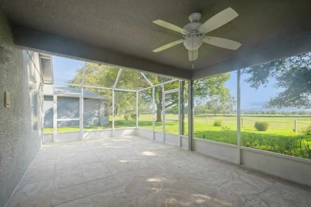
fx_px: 130
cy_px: 104
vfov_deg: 77.3
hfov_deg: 100.4
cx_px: 156
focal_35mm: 15
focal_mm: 10
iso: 200
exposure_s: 1/100
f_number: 8
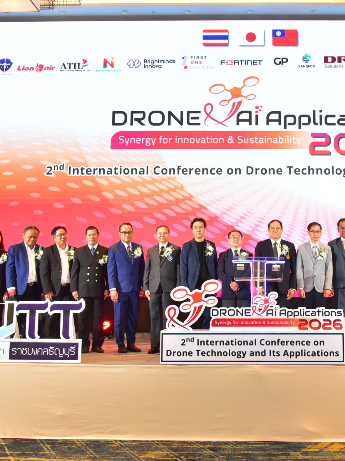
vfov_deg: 43.8
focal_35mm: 43
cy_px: 220
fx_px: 572
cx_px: 250
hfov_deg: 33.1
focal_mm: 28
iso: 5000
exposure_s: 1/200
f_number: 6.3
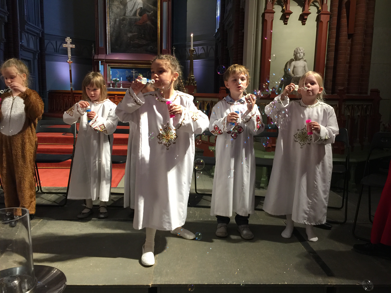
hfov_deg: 61.7
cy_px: 146
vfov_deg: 48.2
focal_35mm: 29
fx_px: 328
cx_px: 196
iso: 80
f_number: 2.2
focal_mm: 4.15
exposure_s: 1/33
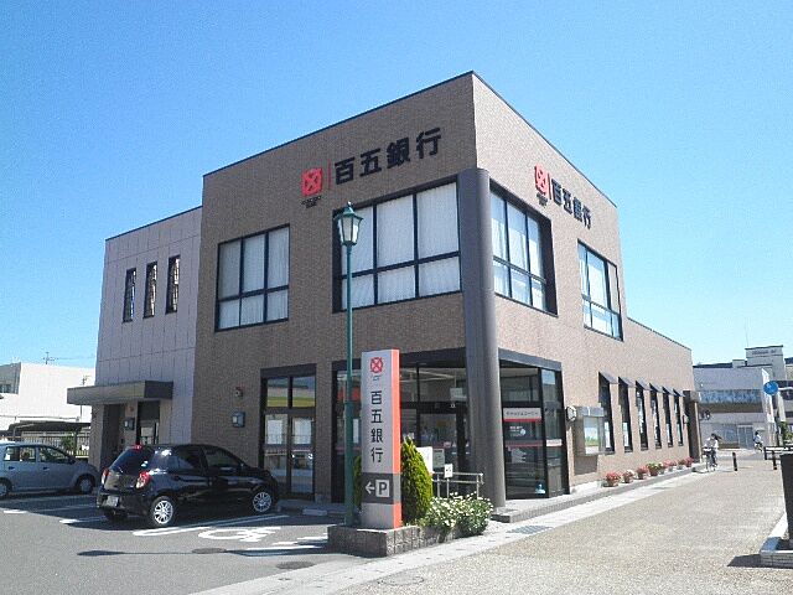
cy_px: 298
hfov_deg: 67.3
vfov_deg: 53.1
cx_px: 396
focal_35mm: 26
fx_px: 596
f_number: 7.9
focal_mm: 4.7
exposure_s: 1/80
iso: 64
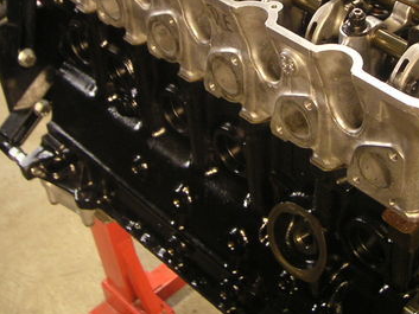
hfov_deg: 28.6
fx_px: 811
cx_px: 303
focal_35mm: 67
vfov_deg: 21.7
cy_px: 73
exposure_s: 1/3
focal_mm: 5.7
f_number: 2.8
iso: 100
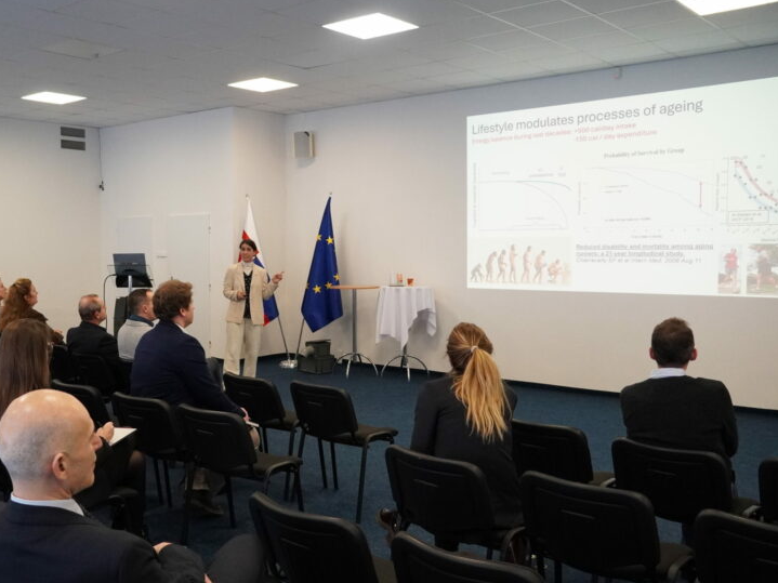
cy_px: 295
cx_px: 272
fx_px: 831
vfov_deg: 38.7
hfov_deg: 49.4
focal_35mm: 37
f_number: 3.5
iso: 3200
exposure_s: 1/160
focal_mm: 18
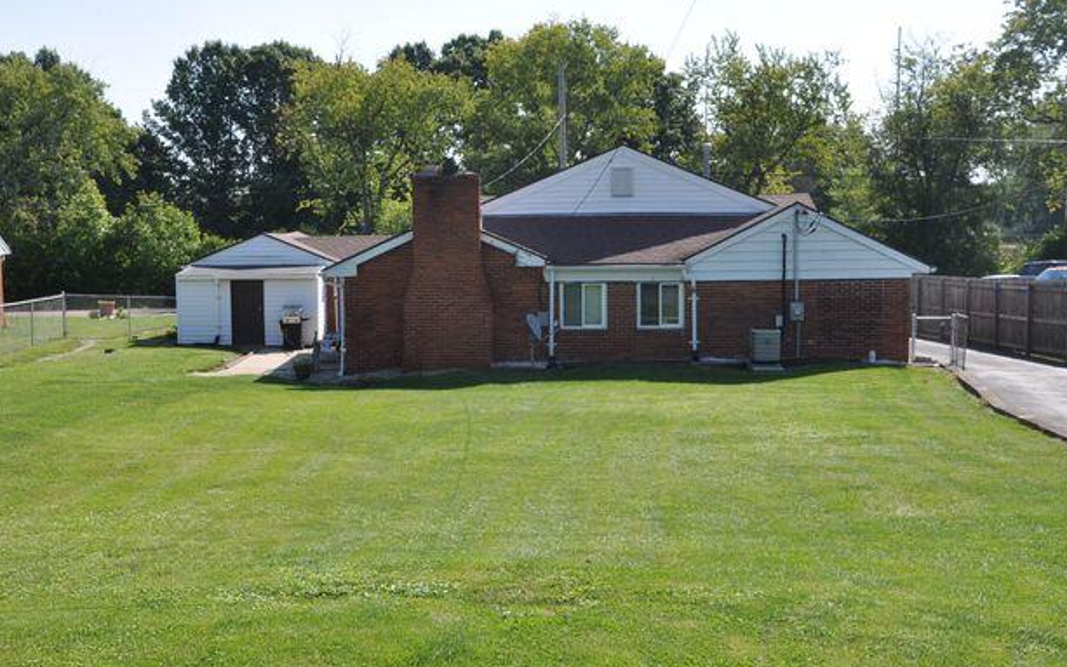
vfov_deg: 24.0
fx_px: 1570
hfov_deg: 37.5
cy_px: 350
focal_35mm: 54
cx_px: 531
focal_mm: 30
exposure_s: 1/400
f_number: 10
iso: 200
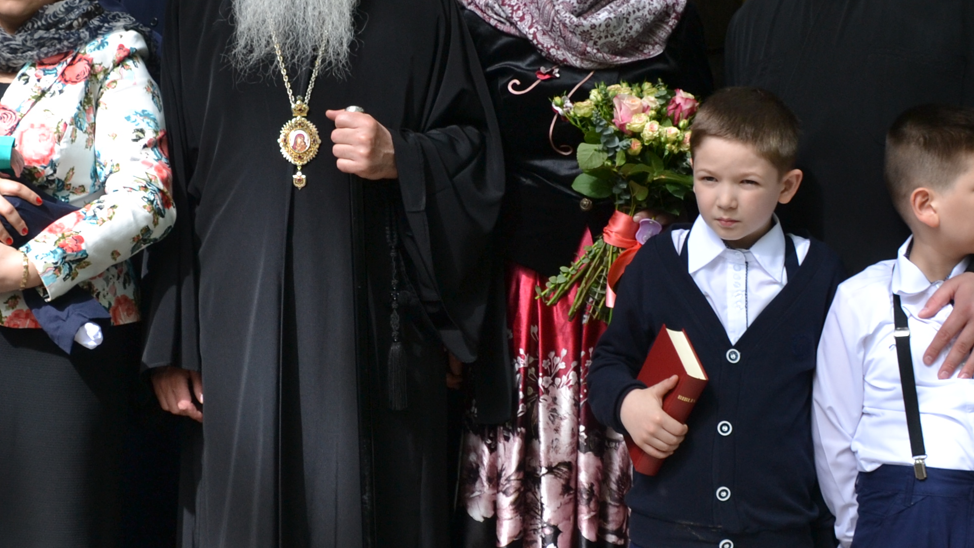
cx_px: 368
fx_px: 1705
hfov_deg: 31.8
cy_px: 242
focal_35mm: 66
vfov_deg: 18.3
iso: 180
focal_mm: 18
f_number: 5.6
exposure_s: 1/125
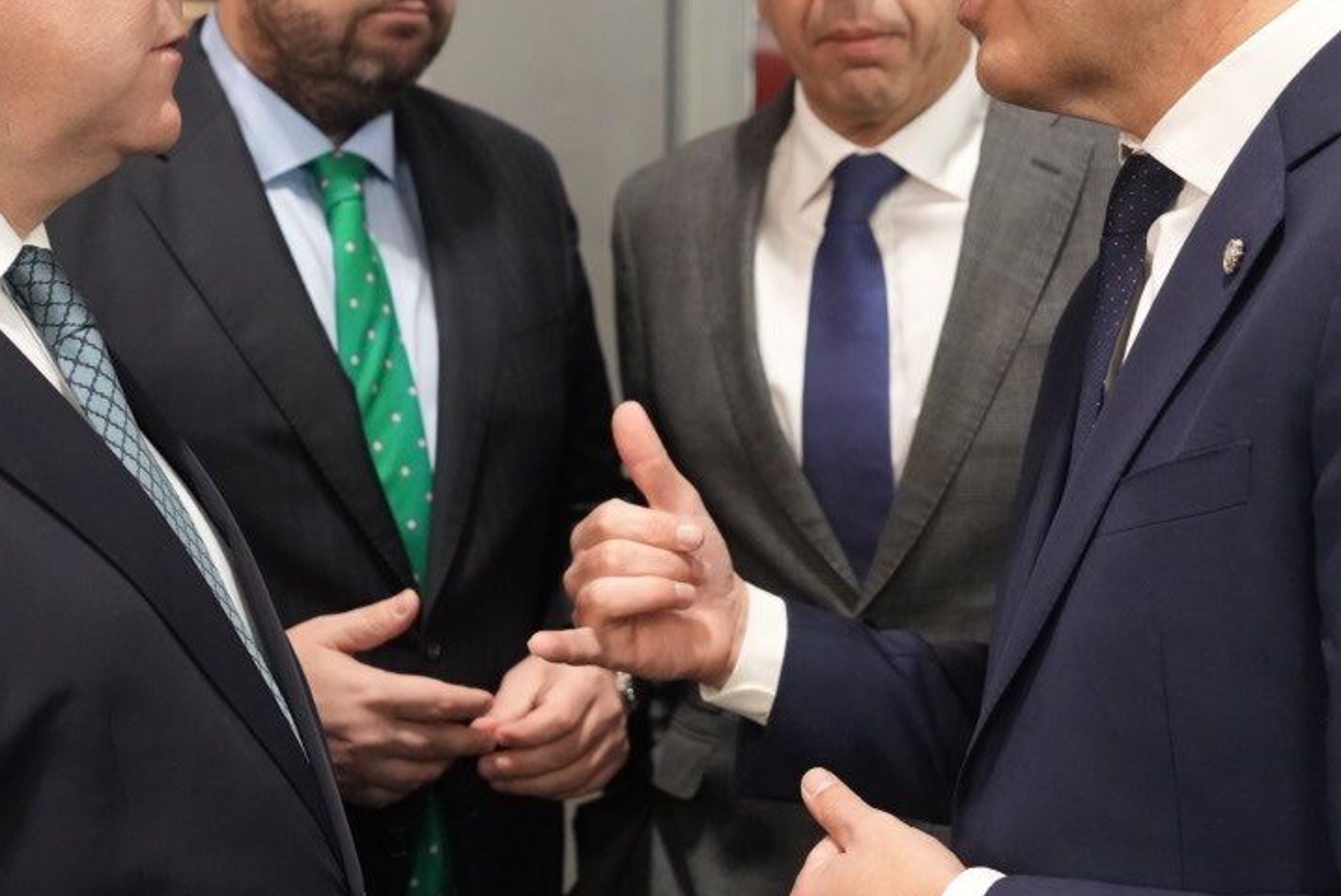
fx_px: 2013
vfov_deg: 24.9
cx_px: 629
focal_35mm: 54
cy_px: 271
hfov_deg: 36.8
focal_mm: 24
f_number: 2.8
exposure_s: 1/400
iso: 4000
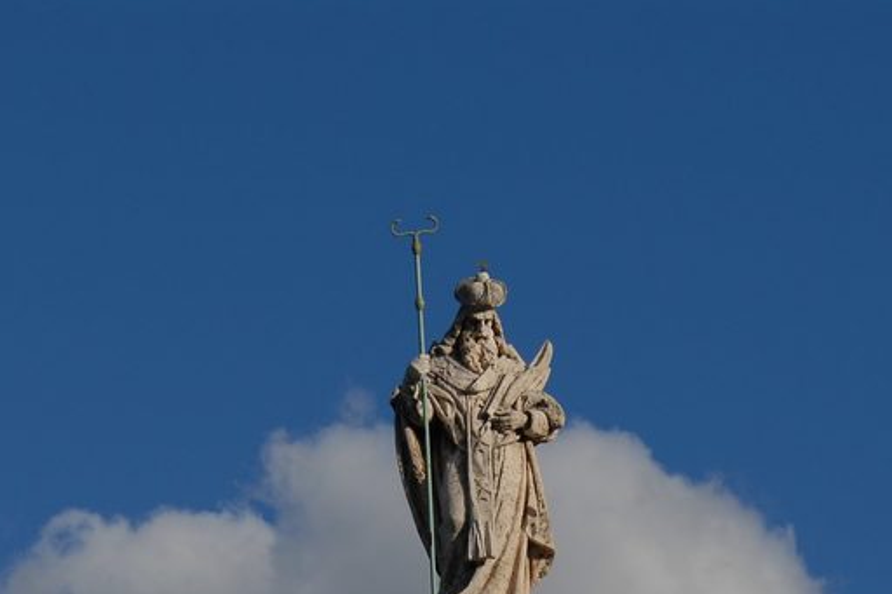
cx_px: 481
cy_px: 347
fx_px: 3047
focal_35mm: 123
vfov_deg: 11.1
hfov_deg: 16.7
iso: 100
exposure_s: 1/500
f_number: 8
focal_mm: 70
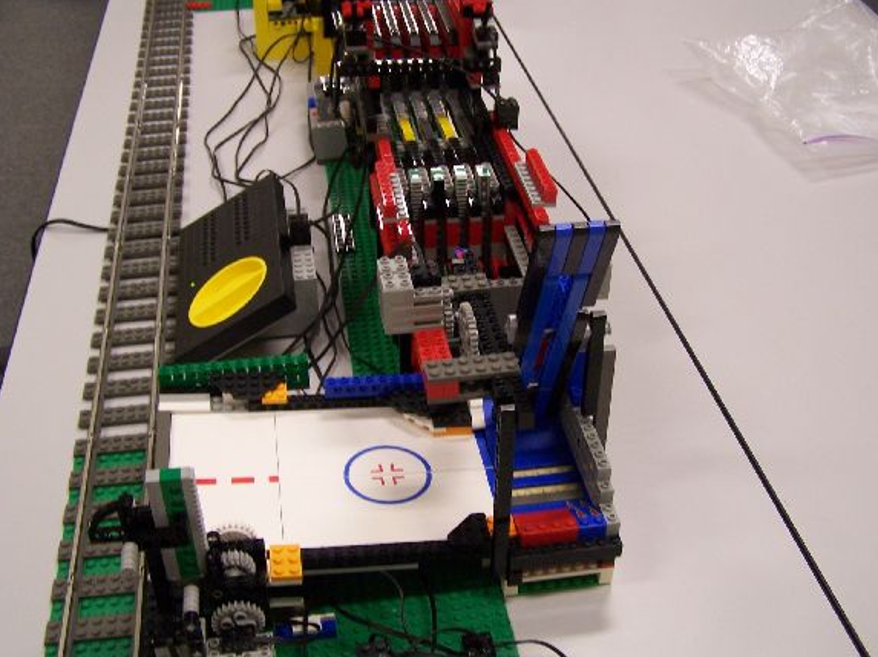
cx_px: 460
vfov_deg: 33.6
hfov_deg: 43.9
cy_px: 320
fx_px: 1090
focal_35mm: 43
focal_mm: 6.3
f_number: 2.8
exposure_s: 1/25
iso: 140
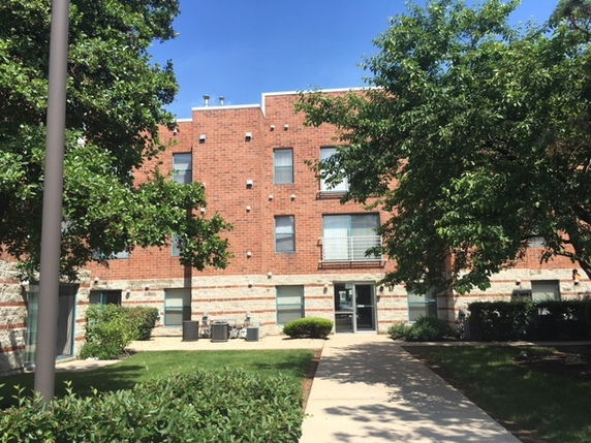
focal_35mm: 29
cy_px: 222
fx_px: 495
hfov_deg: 61.7
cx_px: 296
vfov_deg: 48.2
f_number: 2.2
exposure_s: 1/1374
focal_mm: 4.15
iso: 25
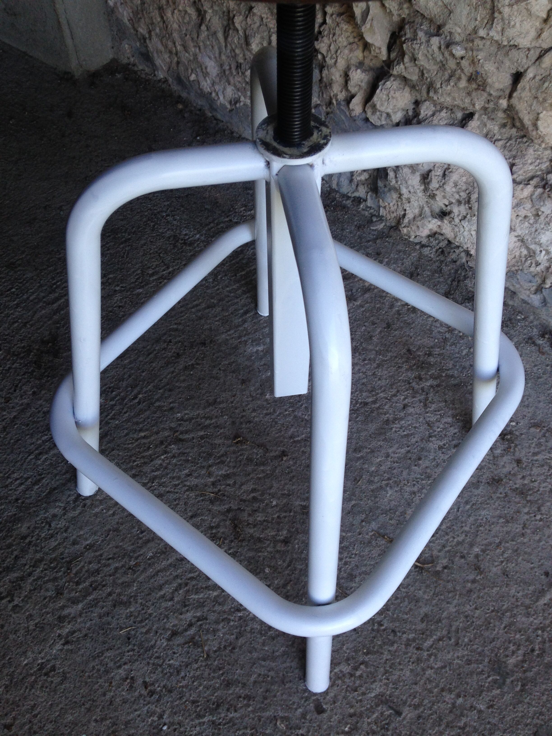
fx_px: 702
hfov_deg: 42.9
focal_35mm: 33
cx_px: 276
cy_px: 368
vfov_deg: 55.4
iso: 64
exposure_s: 1/120
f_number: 2.4
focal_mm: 4.12
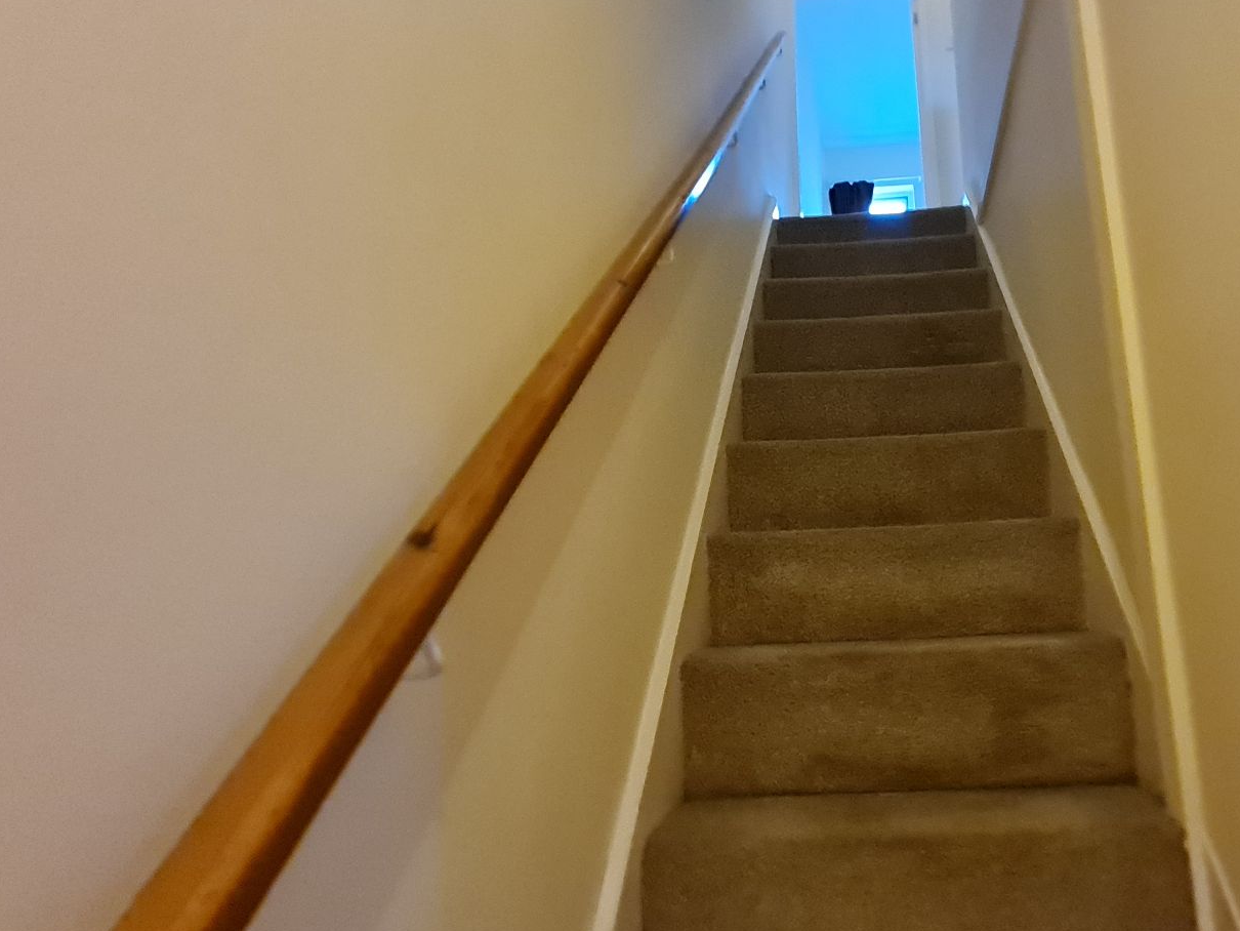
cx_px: 825
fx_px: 788
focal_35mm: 22
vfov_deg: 61.0
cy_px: 418
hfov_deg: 74.1
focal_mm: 1.74
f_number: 2.2
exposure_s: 1/25
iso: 640
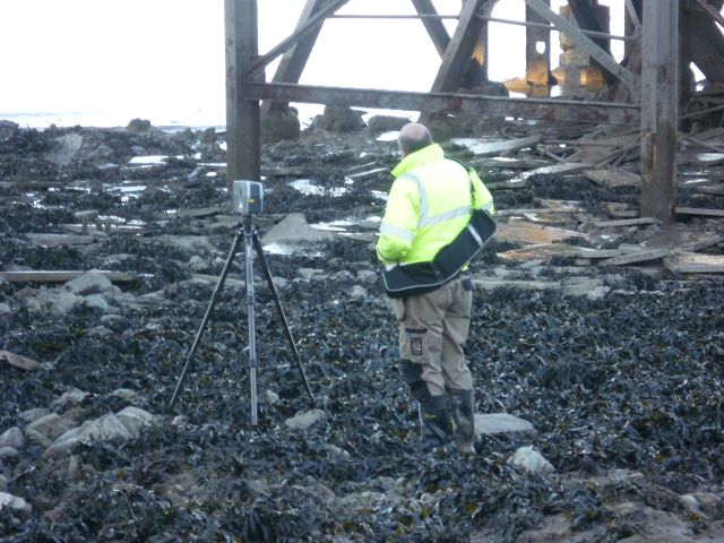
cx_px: 362
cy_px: 272
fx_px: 2928
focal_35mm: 140
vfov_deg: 10.6
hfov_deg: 14.1
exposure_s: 1/60
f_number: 6.9
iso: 400
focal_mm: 25
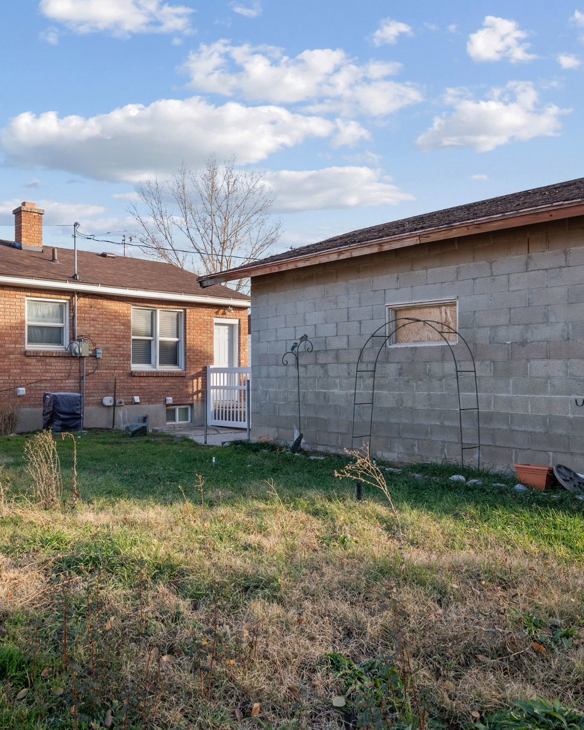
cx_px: 180
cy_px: 368
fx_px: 599
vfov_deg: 62.7
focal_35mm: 28
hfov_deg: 50.7
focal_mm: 19.5
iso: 800
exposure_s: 1/200
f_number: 8
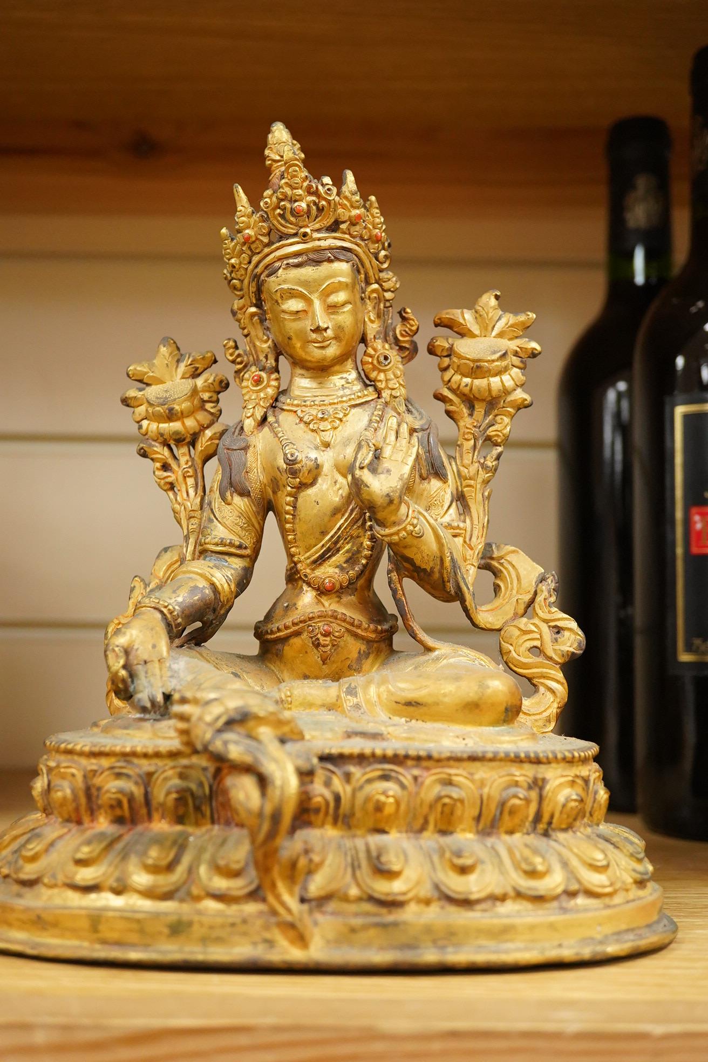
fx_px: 1327
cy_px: 531
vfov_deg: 43.6
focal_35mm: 45
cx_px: 354
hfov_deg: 29.9
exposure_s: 1/160
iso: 2500
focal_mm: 30
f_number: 4.5
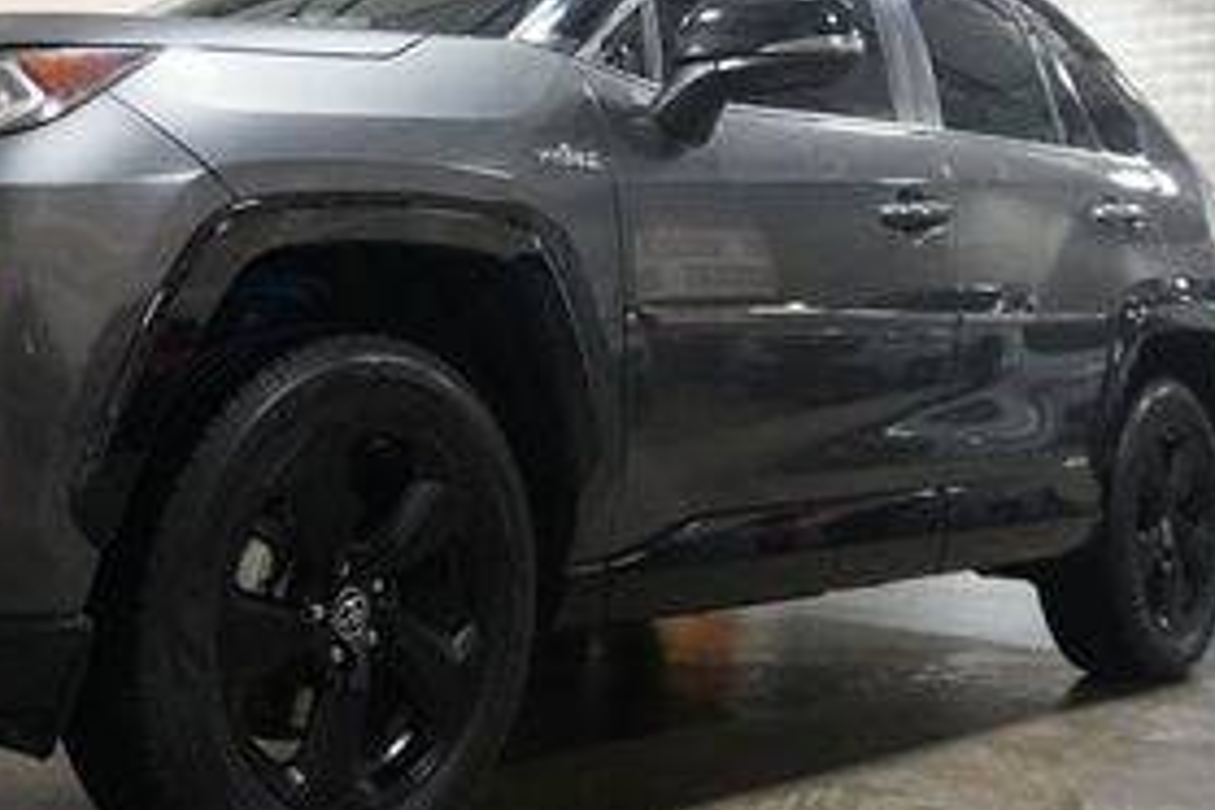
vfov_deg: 24.3
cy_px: 202
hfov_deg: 35.7
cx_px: 366
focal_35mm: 55
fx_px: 1856
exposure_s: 1/160
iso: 4000
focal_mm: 16
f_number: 3.5
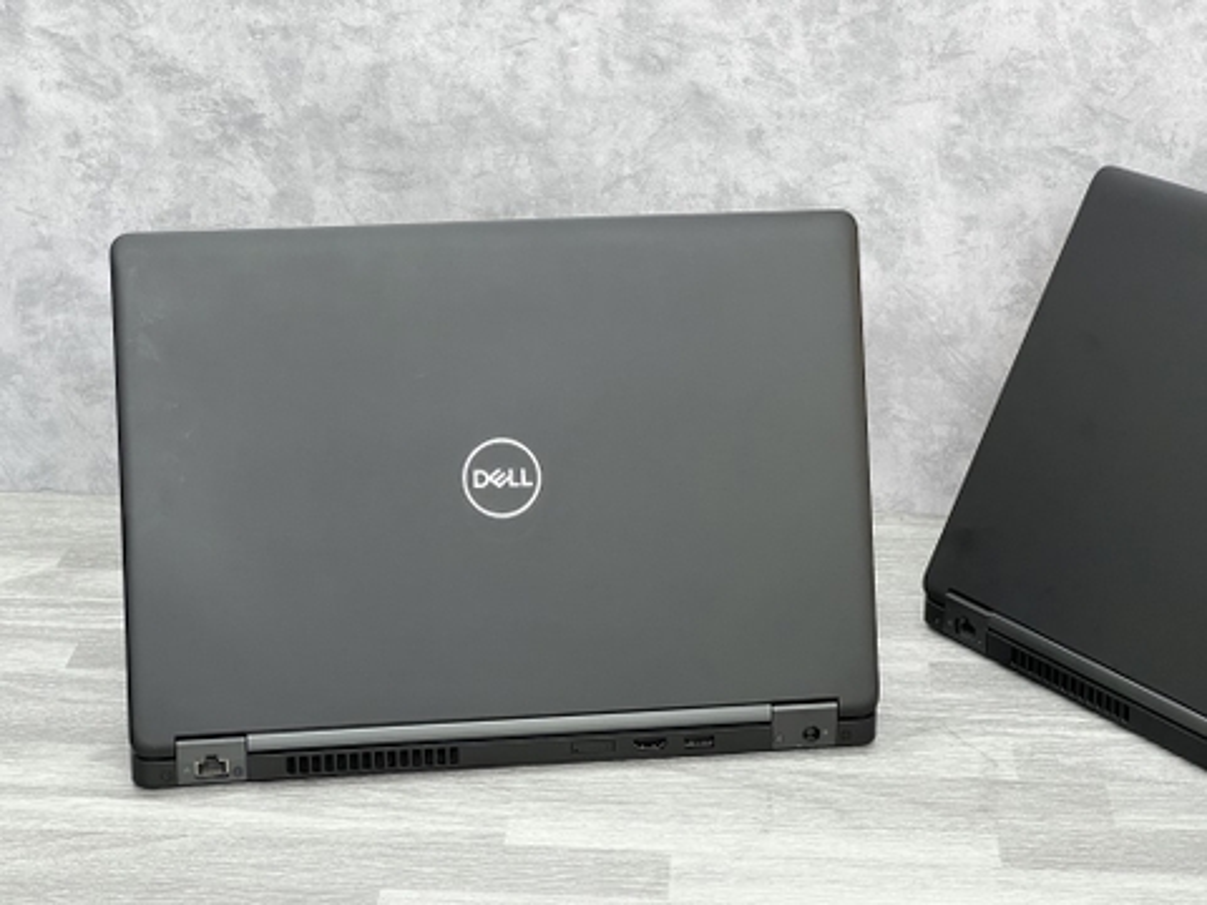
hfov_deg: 25.3
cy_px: 452
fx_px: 2685
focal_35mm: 77
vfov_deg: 19.1
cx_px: 604
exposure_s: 1/60
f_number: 2.8
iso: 320
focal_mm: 9
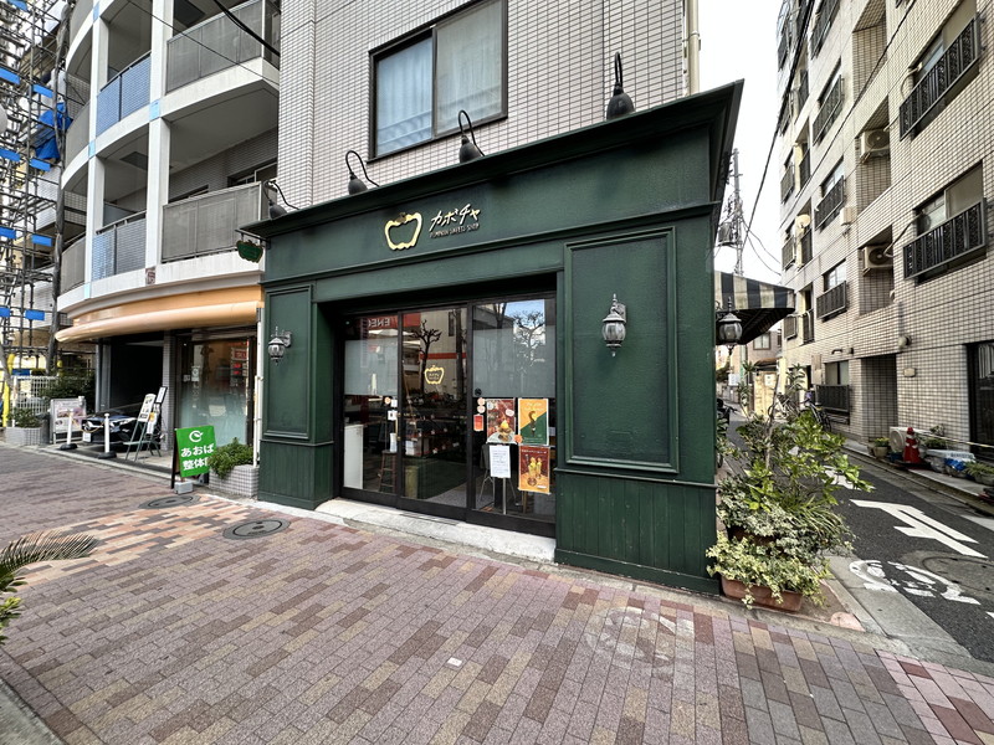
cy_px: 372
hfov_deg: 102.1
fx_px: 402
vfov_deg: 85.7
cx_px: 497
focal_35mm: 14
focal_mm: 2.22
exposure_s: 1/99
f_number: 2.2
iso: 64
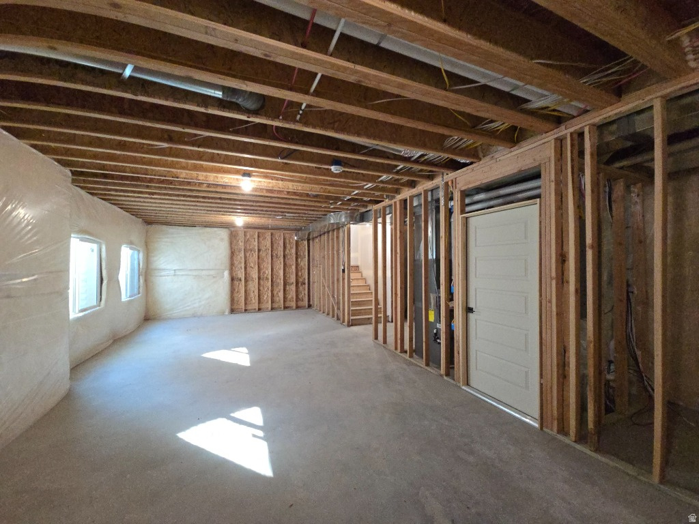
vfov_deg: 89.9
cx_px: 350
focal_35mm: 13
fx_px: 263
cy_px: 262
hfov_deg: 106.2
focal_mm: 2.2
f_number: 2.2
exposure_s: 1/60
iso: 640
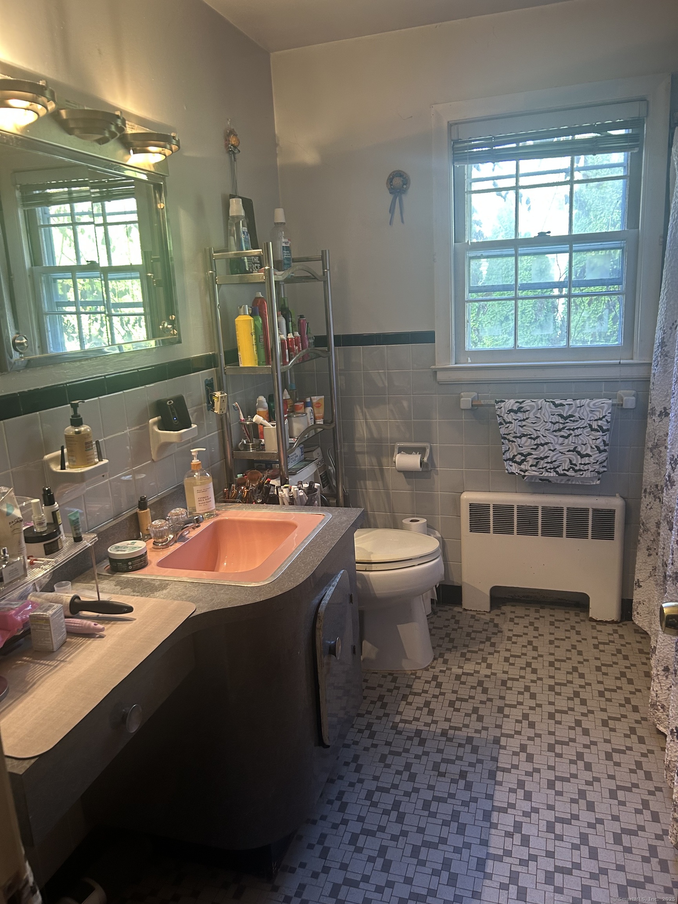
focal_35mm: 26
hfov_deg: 53.1
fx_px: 679
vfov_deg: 67.3
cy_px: 452
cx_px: 339
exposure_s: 1/60
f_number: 1.5
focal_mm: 5.7
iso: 125
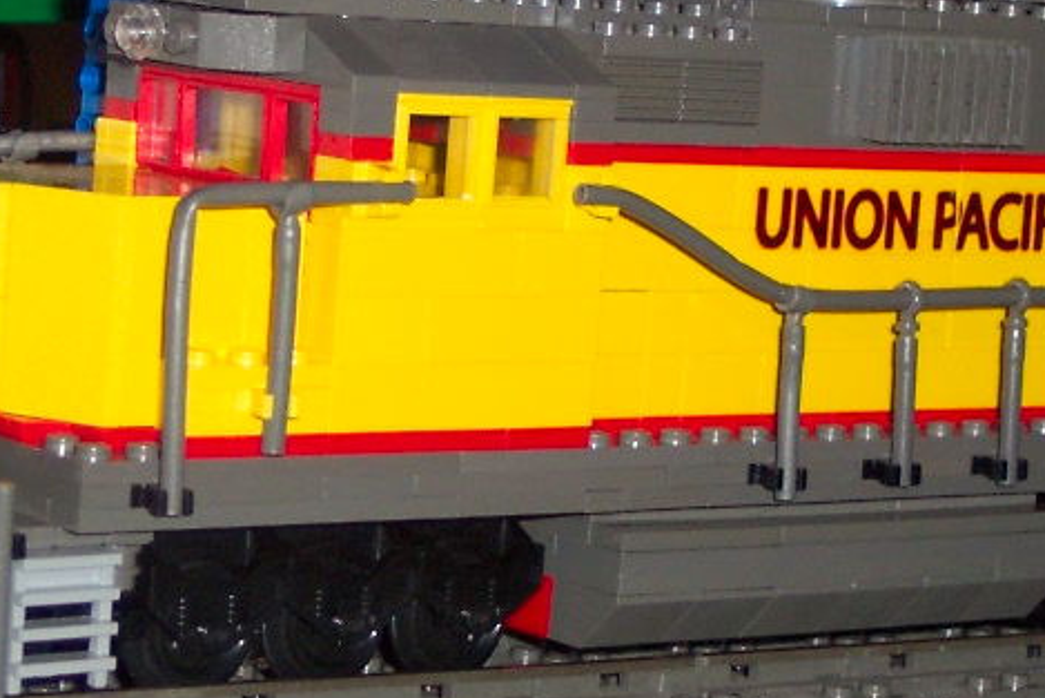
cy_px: 299
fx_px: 4210
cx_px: 537
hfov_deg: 14.1
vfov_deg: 9.5
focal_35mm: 145
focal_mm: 13.3
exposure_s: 1/45
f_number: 3.4
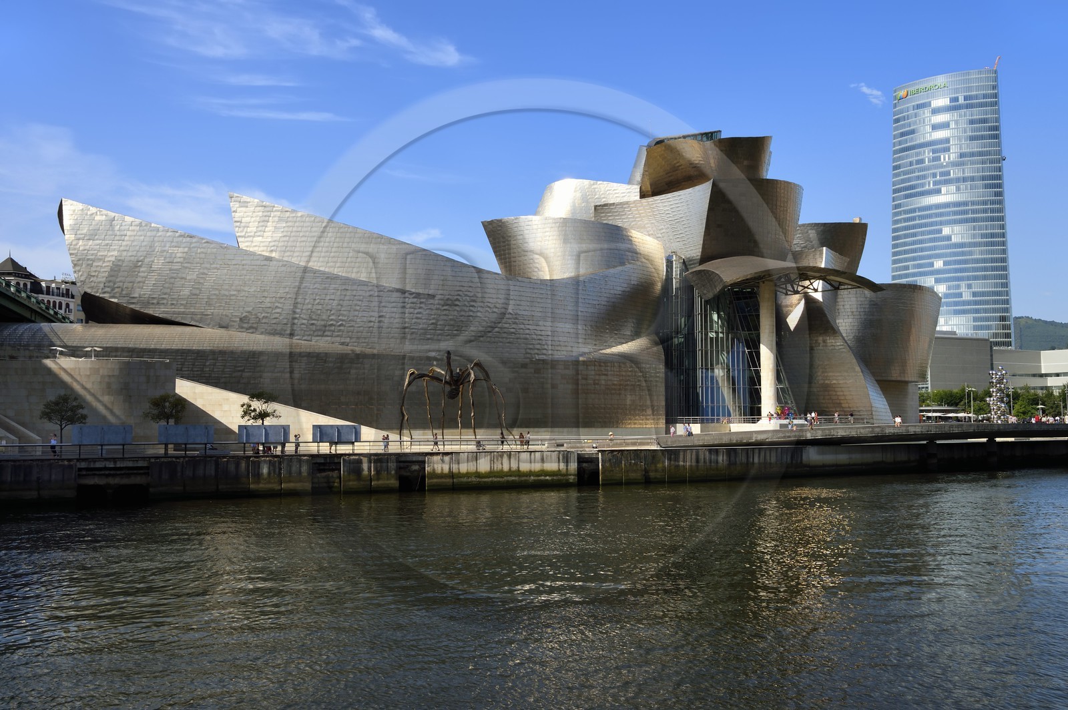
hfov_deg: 53.2
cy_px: 355
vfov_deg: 36.8
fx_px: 1067
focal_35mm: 36
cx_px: 534
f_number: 13
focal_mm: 36
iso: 200
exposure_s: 1/250
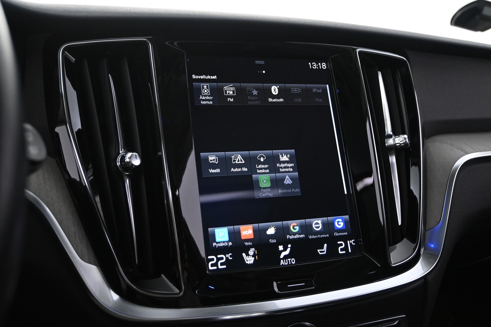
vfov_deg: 40.0
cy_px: 164
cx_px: 246
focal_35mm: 33
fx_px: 450
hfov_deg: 57.2
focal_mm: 22
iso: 2500
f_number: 4
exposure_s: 1/30
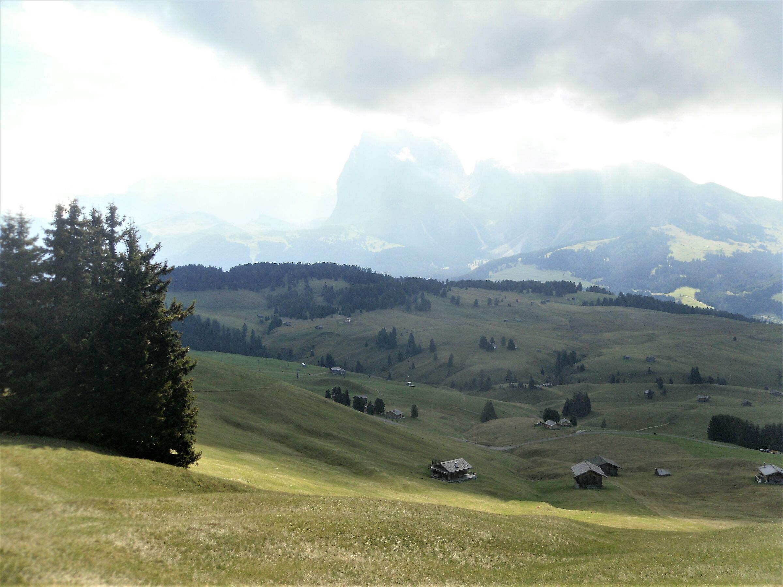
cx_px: 392
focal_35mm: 35
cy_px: 294
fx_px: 792
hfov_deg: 52.6
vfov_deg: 40.7
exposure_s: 1/94
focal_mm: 6.3
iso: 80
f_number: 8.2
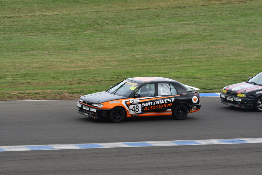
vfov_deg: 4.2
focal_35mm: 330
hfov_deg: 6.2
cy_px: 88
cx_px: 131
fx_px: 2402
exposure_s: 1/640
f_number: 11
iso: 800
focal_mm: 220
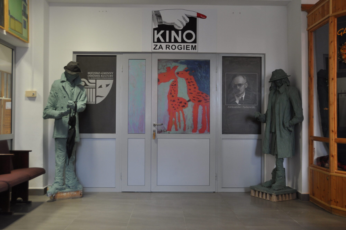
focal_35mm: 36
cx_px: 173
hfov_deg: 53.2
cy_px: 115
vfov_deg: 36.8
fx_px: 346
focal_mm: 24
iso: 400
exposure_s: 1/15
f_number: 4
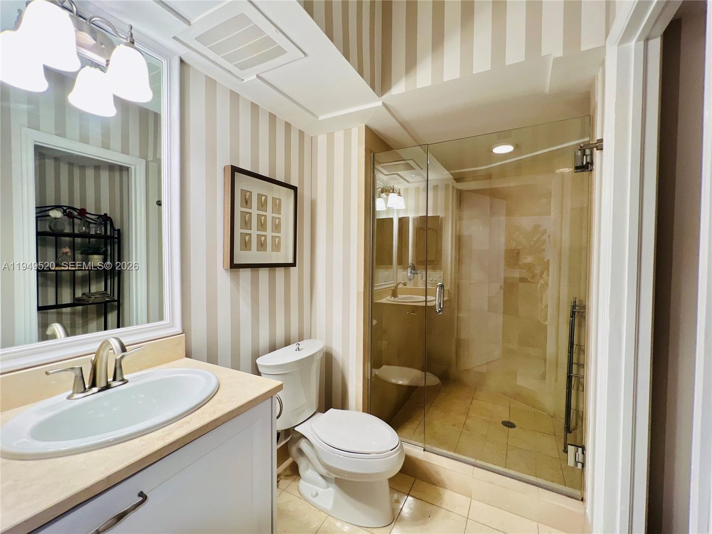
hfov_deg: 106.2
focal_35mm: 13
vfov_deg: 89.9
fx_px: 267
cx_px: 356
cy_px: 267
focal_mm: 1.57
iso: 160
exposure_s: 1/60
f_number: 1.8
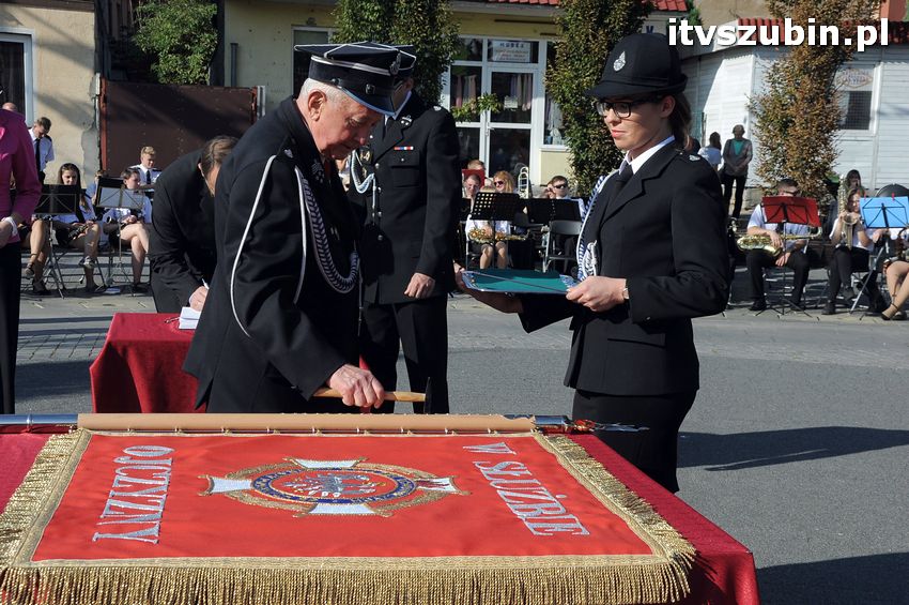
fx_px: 1438
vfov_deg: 23.7
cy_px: 302
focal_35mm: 57
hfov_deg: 35.1
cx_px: 454
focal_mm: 38
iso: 400
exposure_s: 1/500
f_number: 11
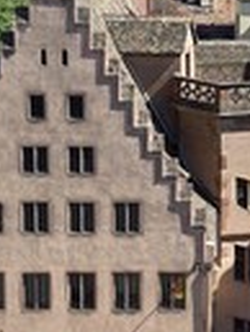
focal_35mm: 204
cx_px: 233
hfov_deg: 7.3
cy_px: 162
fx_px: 1961
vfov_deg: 9.7
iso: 200
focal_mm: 65
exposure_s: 1/250
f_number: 10
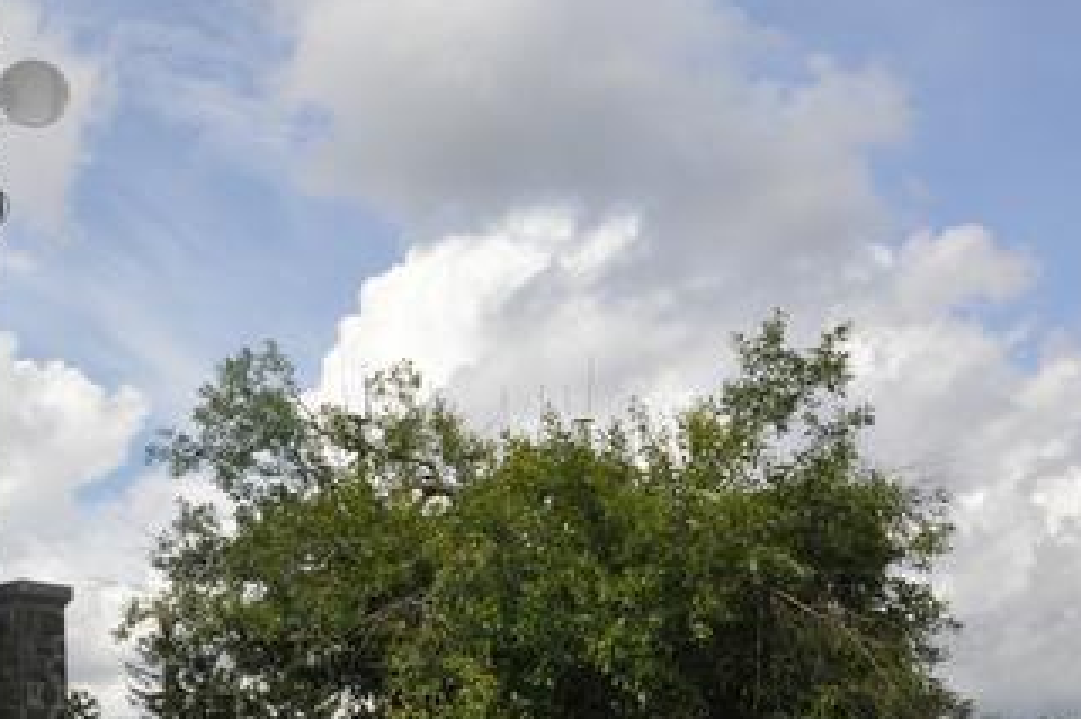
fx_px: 1771
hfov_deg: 31.9
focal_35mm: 59
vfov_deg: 22.9
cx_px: 57
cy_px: 278
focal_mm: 18
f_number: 16
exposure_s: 1/1000
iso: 800
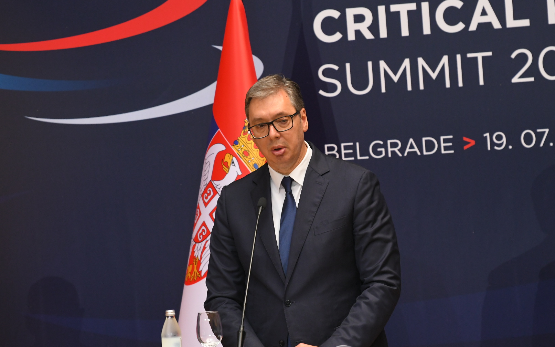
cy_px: 177
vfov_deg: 4.3
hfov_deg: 6.8
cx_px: 278
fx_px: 4643
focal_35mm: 307
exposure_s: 1/800
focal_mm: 200
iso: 2000
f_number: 4
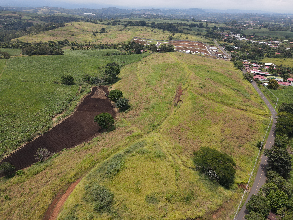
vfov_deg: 56.8
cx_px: 146
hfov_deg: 71.6
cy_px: 110
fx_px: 203
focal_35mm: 24
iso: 100
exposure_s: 1/500
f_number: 2.8
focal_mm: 4.5
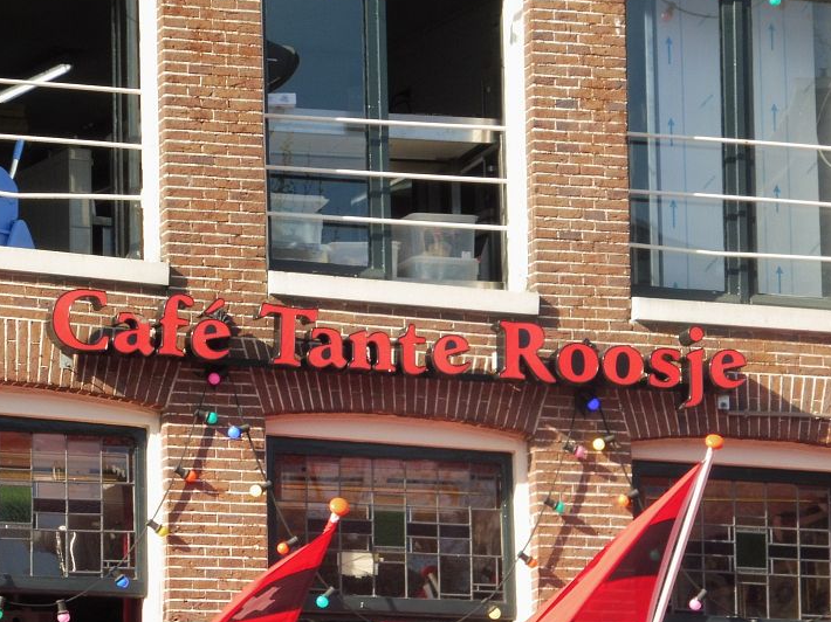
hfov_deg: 7.8
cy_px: 431
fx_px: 6096
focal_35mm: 254
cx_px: 425
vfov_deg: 5.8
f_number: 7.1
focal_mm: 31.3
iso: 100
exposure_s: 1/125
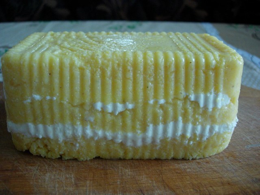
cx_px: 130
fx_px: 285
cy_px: 98
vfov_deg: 37.7
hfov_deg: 49.0
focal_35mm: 38
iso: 200
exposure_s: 1/24.6
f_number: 2.8
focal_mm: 7.8
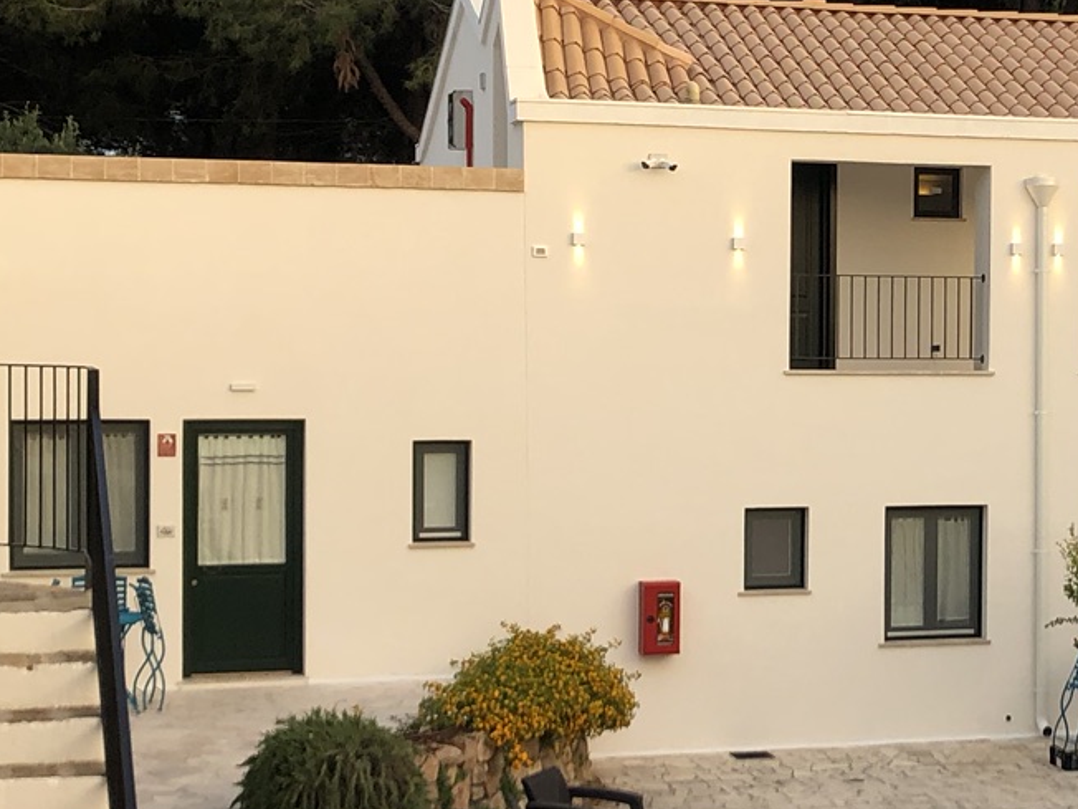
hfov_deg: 21.6
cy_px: 433
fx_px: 2740
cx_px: 1017
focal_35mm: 88
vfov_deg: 16.8
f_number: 1.8
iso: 32
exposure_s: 1/120
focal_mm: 4
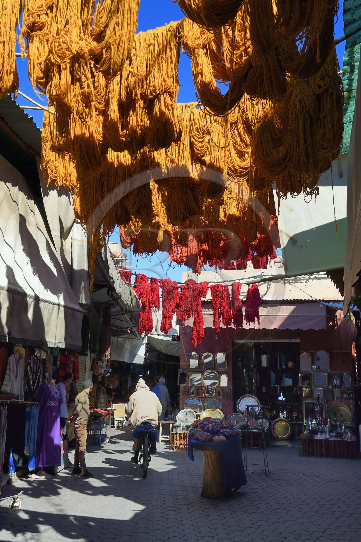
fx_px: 572
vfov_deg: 50.7
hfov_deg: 35.0
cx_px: 180
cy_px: 271
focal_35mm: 38
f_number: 14
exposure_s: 1/125
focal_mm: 38
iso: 200
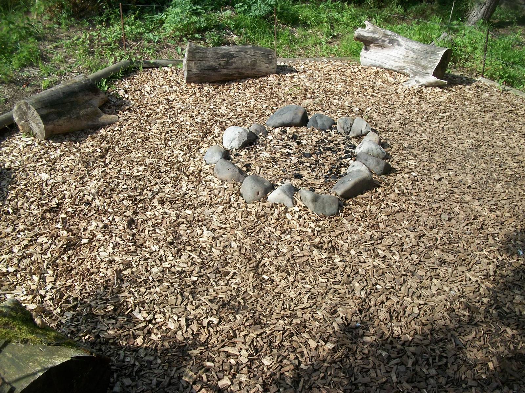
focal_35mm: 32
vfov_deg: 44.2
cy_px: 196
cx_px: 262
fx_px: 485
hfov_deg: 56.8
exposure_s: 1/250
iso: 80
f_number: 5.5
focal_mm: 5.7
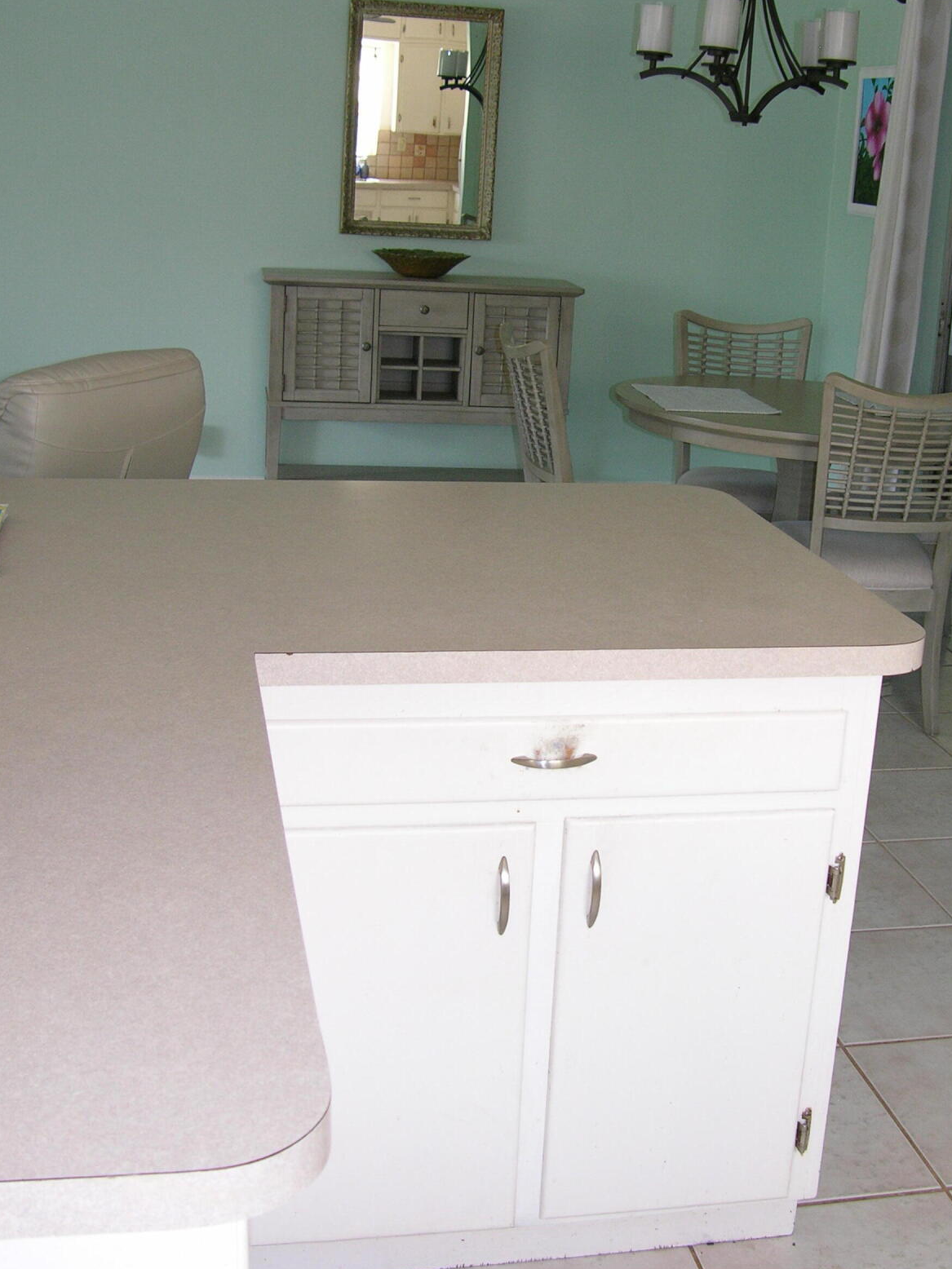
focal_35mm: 45
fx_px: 1650
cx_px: 569
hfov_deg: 32.1
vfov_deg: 42.0
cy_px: 566
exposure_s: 1/30
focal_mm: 8.9
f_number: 2.8
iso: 100
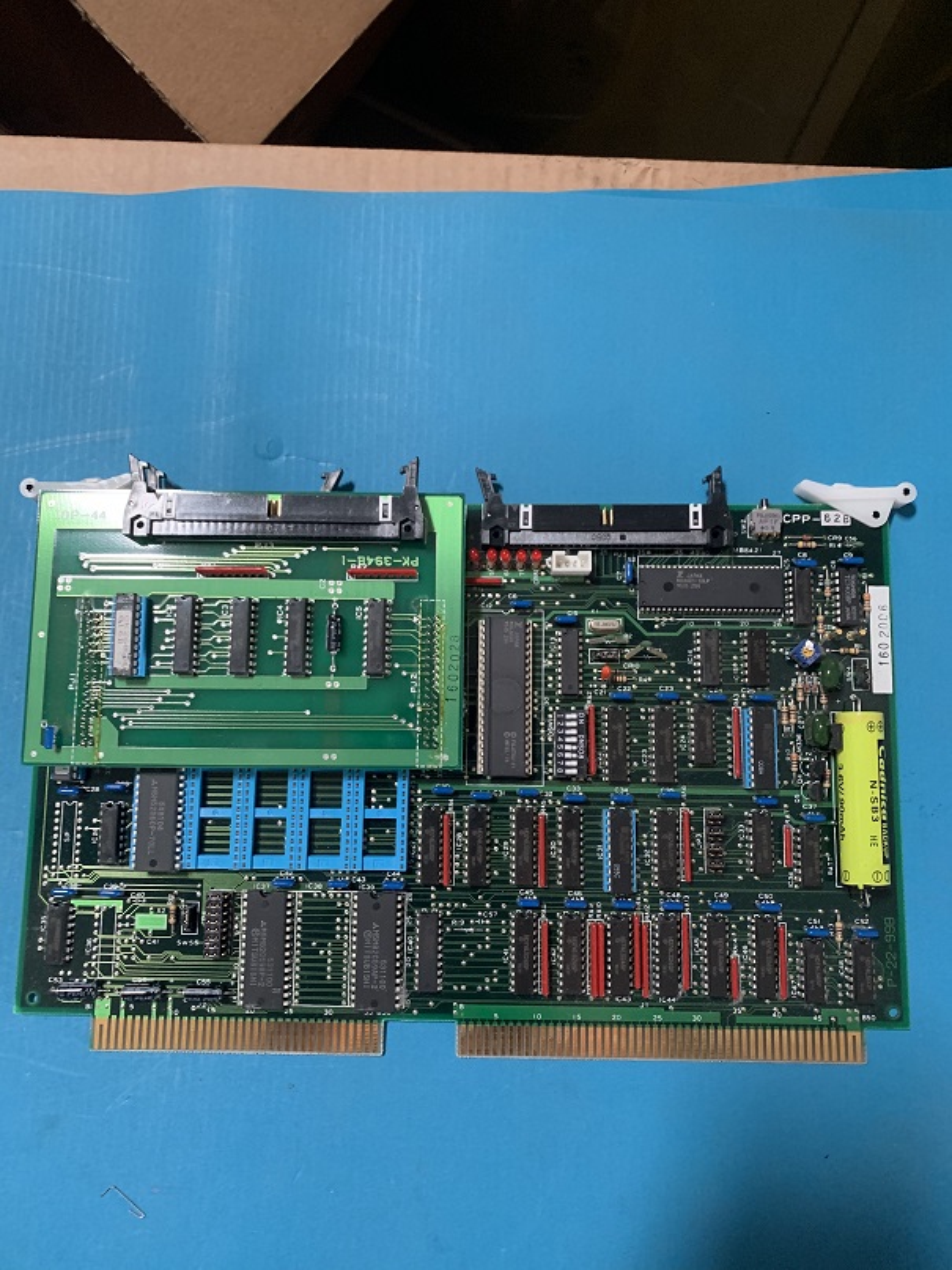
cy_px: 635
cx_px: 476
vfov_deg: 67.3
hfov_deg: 53.1
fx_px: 954
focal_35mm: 26
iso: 400
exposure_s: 1/50
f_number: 1.8
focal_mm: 4.25
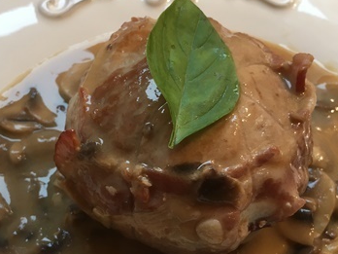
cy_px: 176
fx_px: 488
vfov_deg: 28.8
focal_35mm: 50
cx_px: 178
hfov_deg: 38.2
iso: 64
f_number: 2.2
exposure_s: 1/33
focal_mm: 4.15
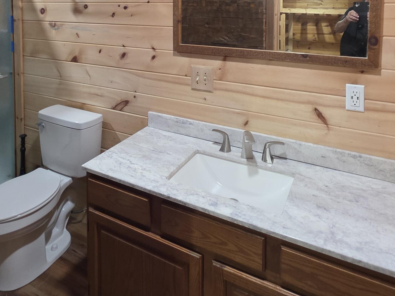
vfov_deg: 45.8
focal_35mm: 27
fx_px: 308
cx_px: 170
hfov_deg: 65.0
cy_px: 23
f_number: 1.9
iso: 400
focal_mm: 2.2
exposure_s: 1/60
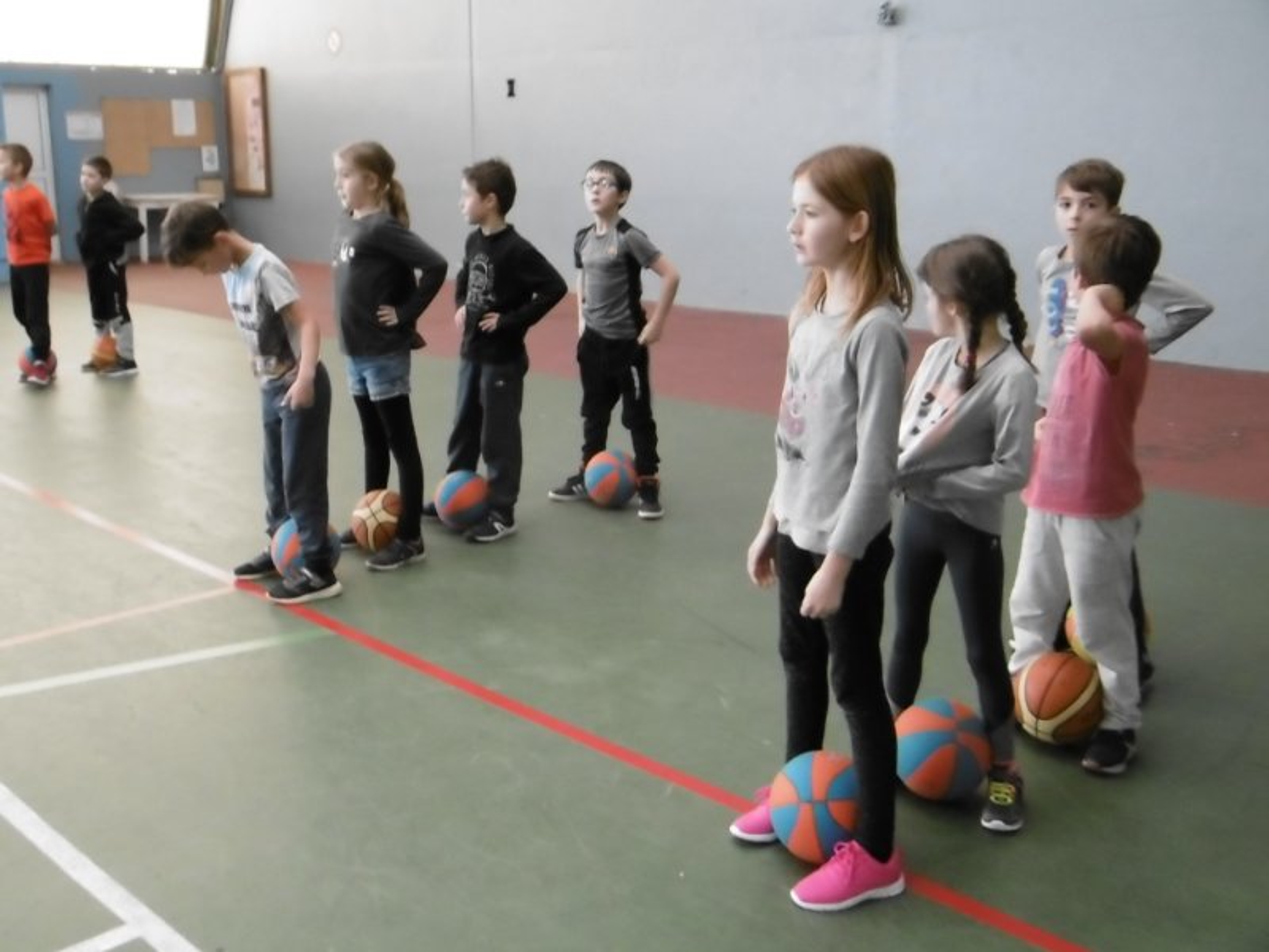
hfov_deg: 49.0
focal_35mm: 38
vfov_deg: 37.7
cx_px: 634
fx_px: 1393
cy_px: 476
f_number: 3.7
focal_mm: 6.8
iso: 500
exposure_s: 1/60
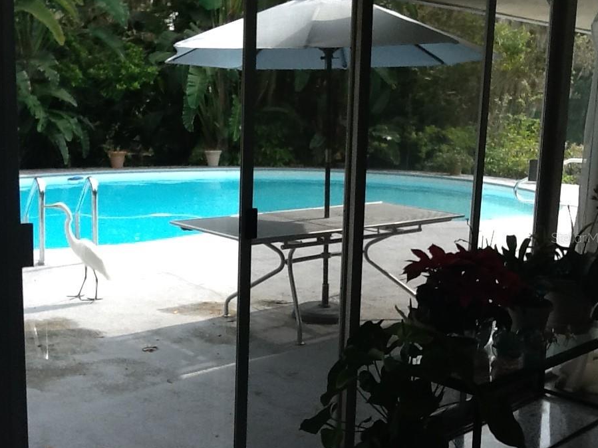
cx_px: 295
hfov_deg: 40.4
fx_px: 812
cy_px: 237
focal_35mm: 47
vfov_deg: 30.9
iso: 40
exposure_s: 1/387
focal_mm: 2.03
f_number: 2.4
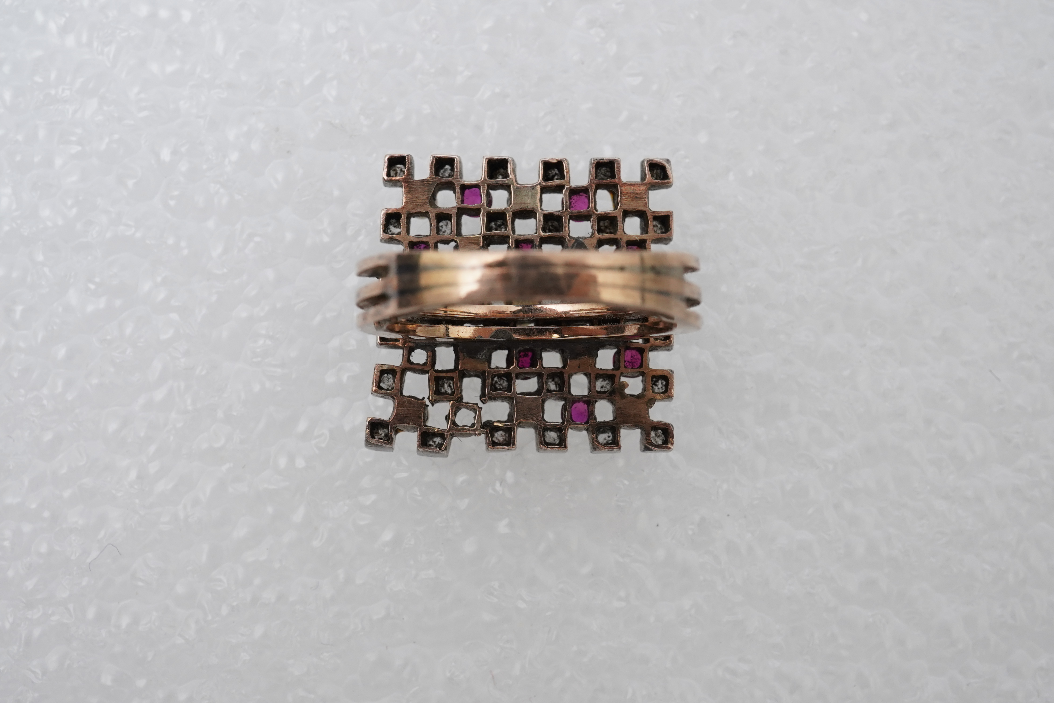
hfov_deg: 43.6
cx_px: 527
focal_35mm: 45
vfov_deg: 29.9
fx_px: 1317
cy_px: 352
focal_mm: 30
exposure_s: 1/125
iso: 640
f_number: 22
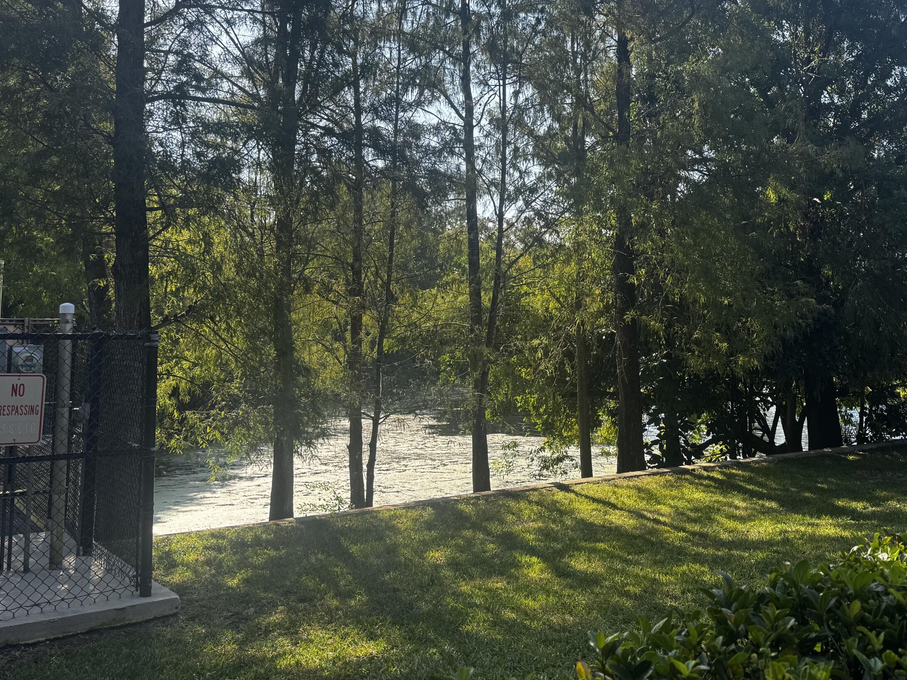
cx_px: 564
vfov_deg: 42.7
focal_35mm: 33
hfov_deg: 54.8
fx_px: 865
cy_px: 271
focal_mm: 6.76
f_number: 1.78
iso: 80
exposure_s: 1/1151
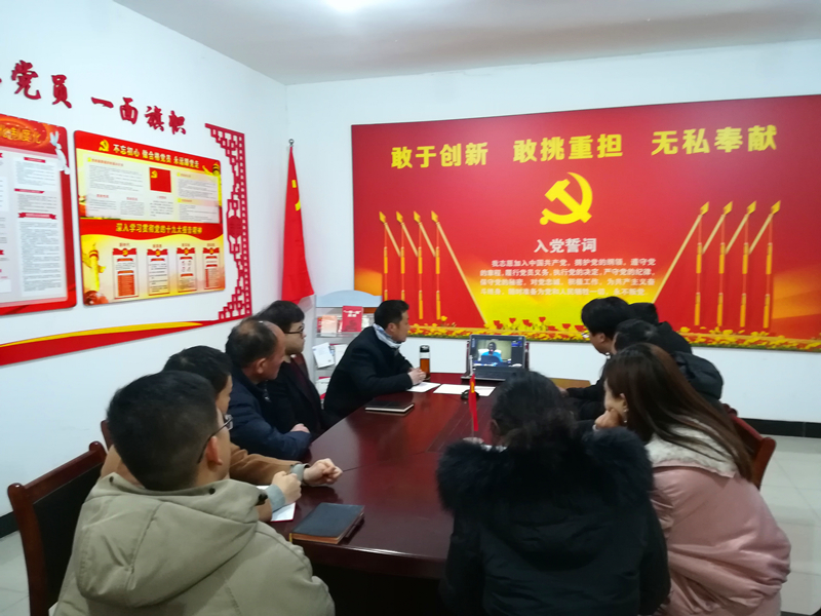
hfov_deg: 67.3
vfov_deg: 53.1
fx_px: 617
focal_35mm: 26
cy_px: 308
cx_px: 410
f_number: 2.2
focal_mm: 3.83
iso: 400
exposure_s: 1/25
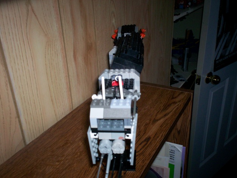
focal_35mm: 37
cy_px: 91
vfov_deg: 38.7
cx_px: 121
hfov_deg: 50.1
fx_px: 253
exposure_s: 1/60
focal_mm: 6
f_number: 4.5
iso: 140
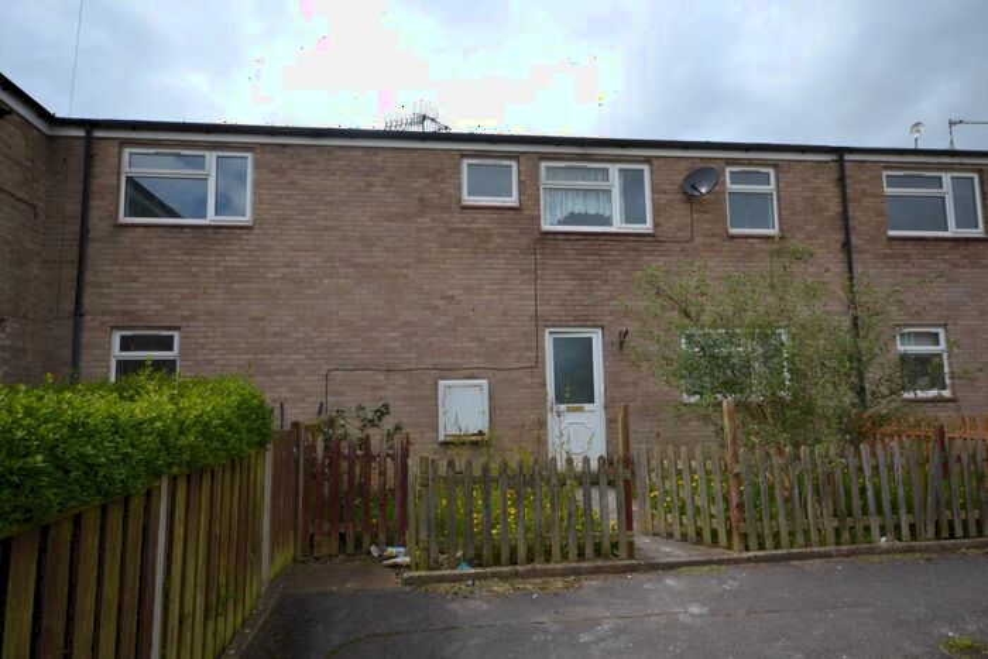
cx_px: 494
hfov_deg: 81.2
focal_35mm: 21
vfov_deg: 59.5
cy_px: 330
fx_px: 576
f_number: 7.1
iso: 100
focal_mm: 14
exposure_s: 1/200
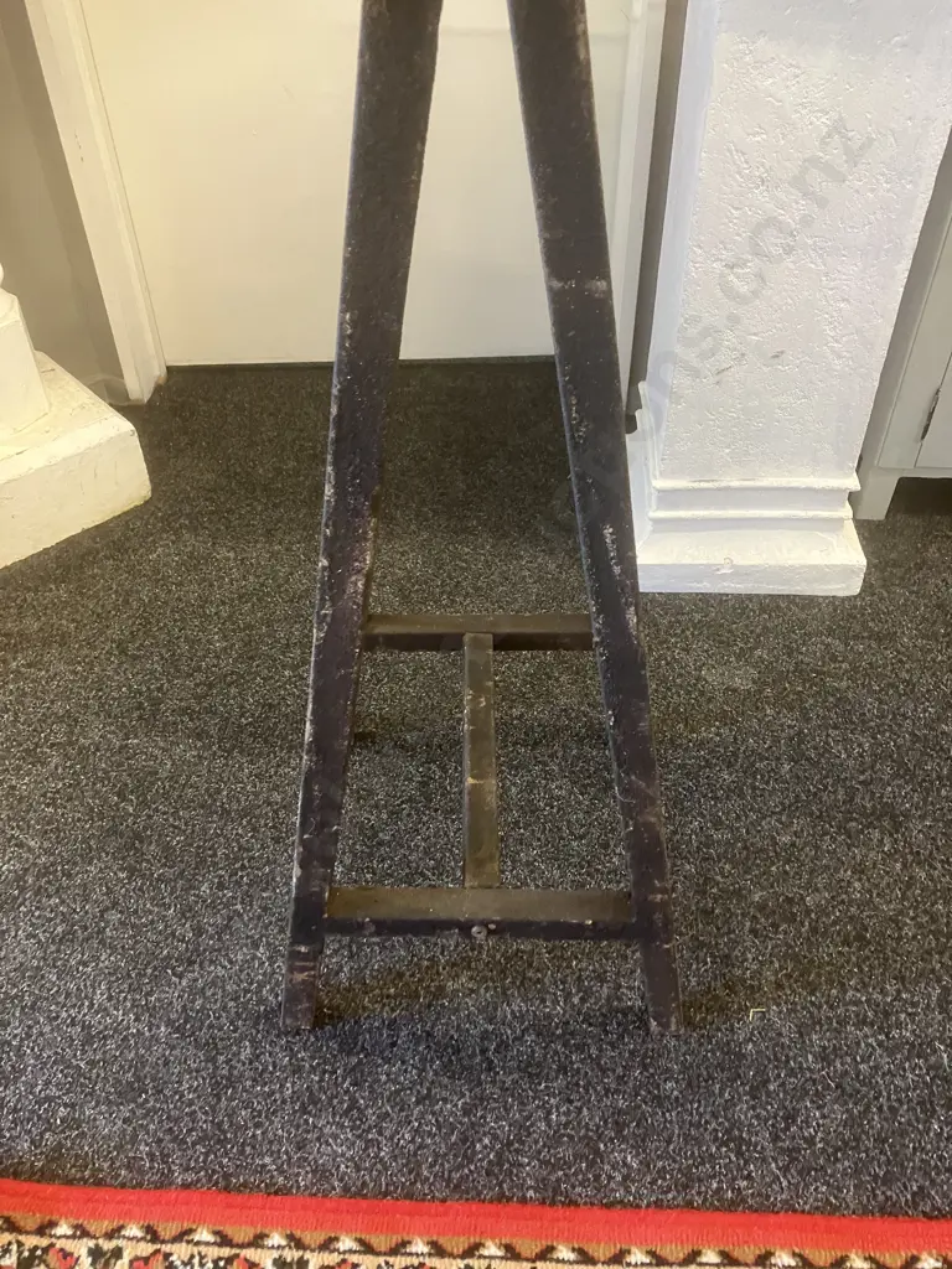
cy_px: 634
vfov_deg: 63.4
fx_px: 1027
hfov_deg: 49.7
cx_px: 476
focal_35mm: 28
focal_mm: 3.99
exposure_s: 1/33
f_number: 1.8
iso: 250
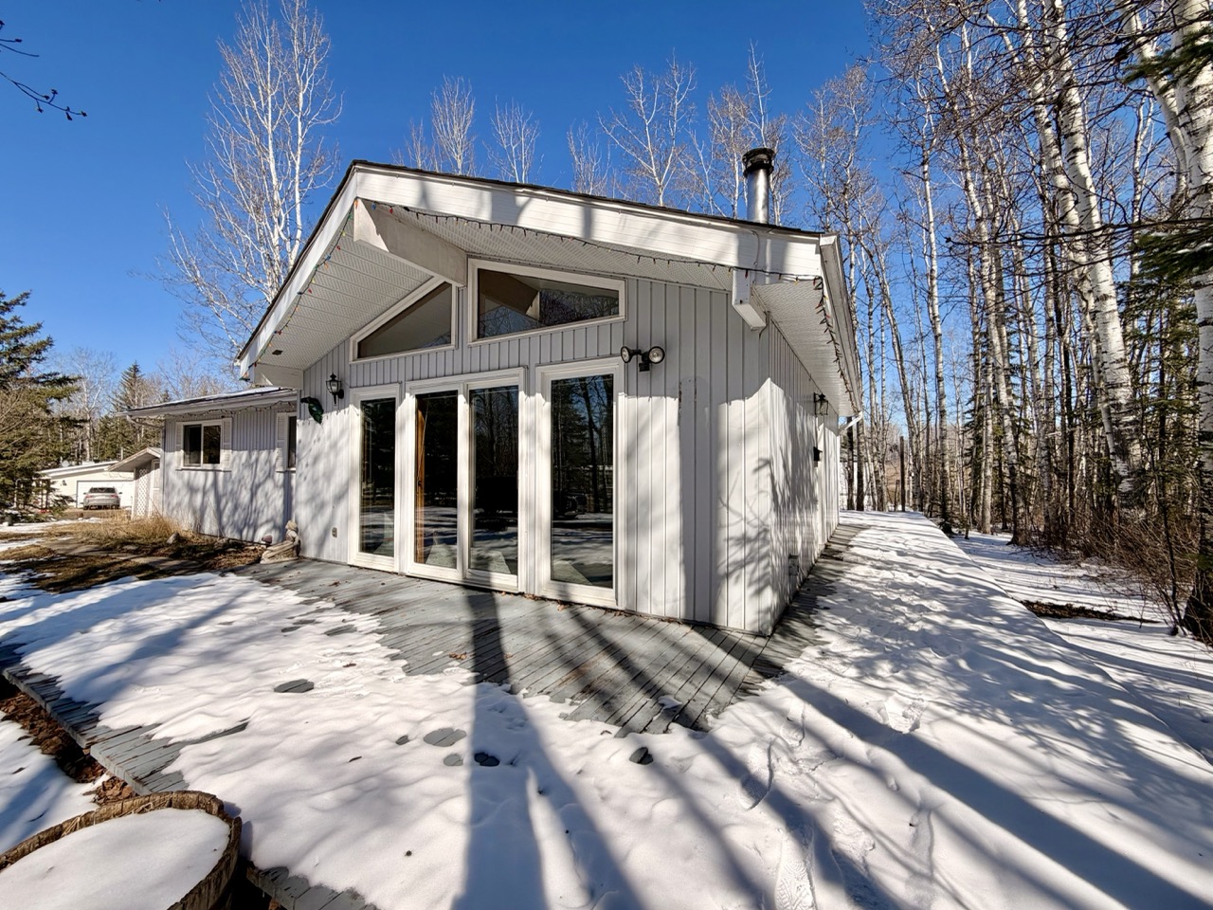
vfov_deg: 85.7
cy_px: 455
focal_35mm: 14
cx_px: 606
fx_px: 491
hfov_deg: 102.1
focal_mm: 2.22
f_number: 2.2
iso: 20
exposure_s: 1/1145
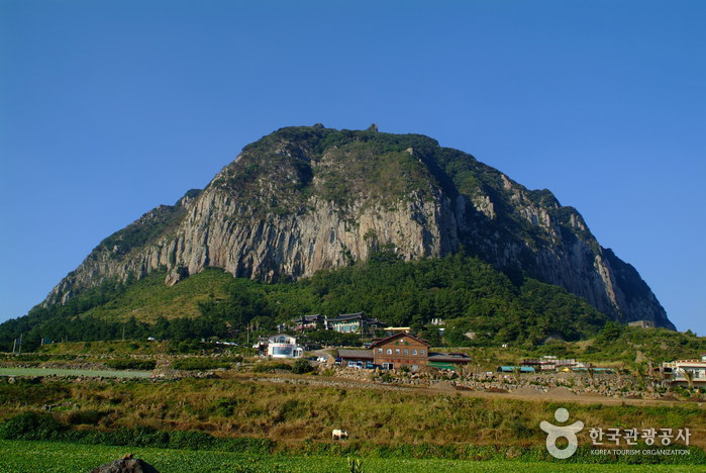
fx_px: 589
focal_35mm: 30
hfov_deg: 61.9
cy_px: 236
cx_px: 353
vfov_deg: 43.7
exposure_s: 1/250
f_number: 8
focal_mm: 20
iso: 100
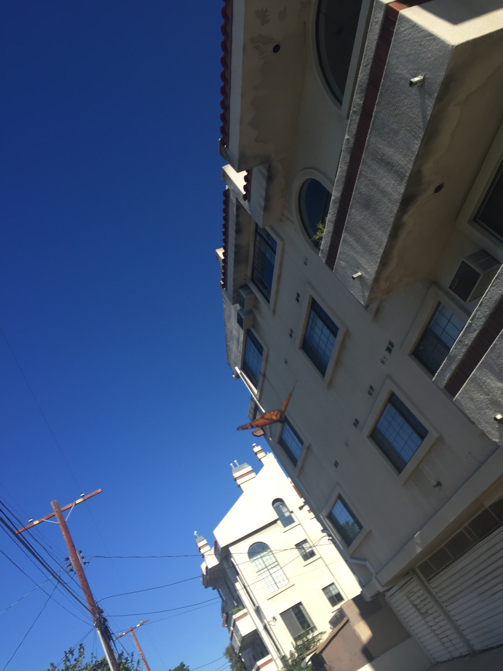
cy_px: 336
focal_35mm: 29
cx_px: 252
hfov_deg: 48.2
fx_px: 562
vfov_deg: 61.7
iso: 32
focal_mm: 4.15
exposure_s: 1/1522
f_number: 2.2
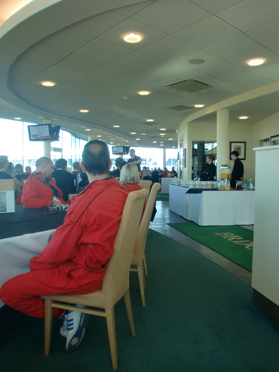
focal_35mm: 26
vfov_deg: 67.3
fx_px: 279
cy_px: 186
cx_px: 140
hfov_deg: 53.1
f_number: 2.6
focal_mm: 4.65
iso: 64
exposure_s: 1/100
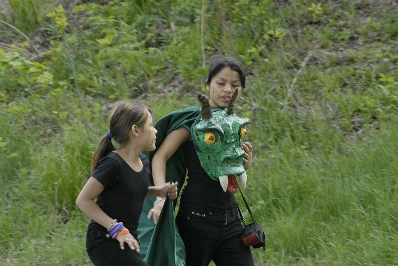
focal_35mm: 300
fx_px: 3322
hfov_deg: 6.9
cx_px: 199
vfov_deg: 4.6
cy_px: 133
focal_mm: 200
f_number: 5
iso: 400
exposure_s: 1/90
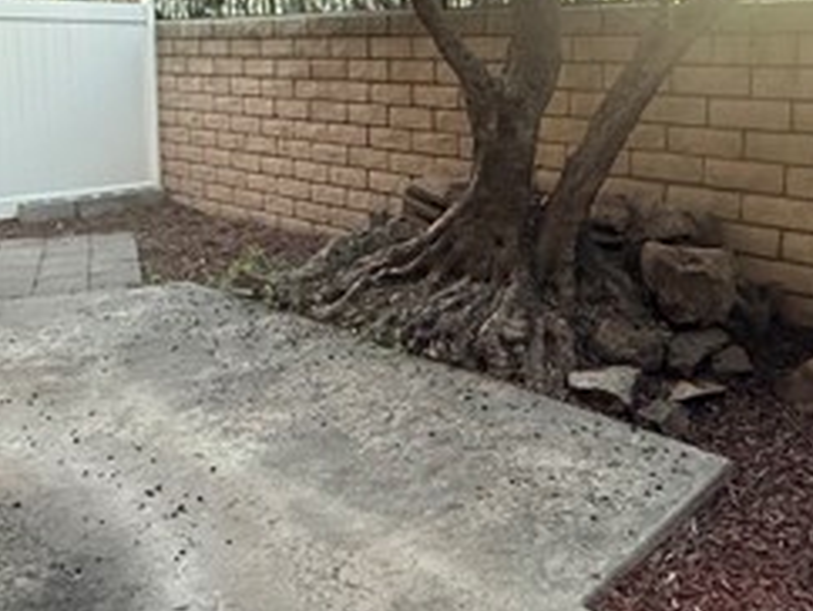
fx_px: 870
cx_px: 427
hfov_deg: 50.1
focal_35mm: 37
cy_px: 164
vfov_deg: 37.9
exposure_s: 1/60
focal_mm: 2.22
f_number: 2.2
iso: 500
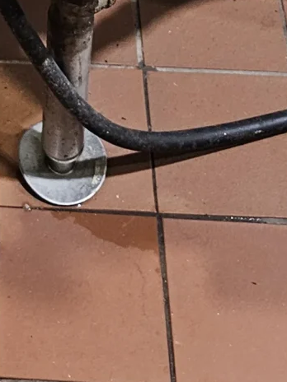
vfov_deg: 12.0
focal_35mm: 127
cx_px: -50
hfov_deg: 11.5
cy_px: -575
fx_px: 1404
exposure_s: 1/120
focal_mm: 6.3
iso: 250
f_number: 1.7
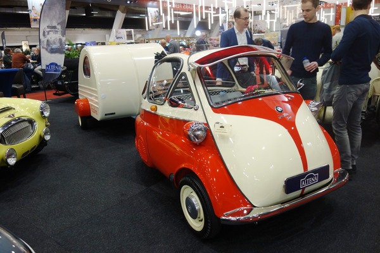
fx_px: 296
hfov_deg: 65.5
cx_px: 190
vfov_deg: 46.4
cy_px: 126
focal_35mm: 28
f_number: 1.8
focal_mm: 10.4
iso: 200
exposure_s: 1/40
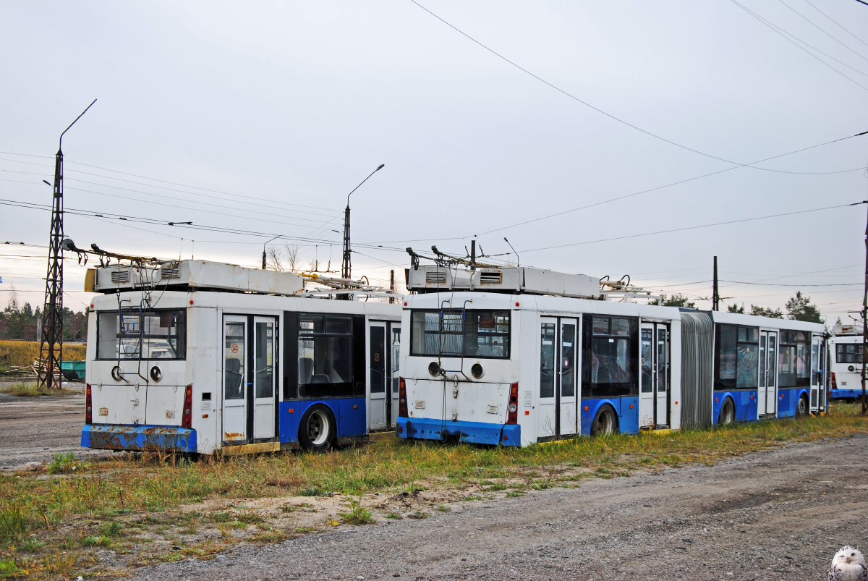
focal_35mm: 48
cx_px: 434
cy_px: 290
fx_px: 1159
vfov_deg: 28.1
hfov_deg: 41.1
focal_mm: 32
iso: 100
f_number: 6.3
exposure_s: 1/160
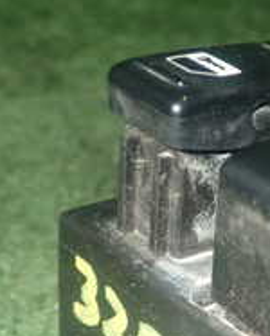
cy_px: 275
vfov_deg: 18.9
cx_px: 392
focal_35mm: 100
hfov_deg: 14.5
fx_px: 997
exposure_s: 1/30
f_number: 7.1
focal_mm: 5.79
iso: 400
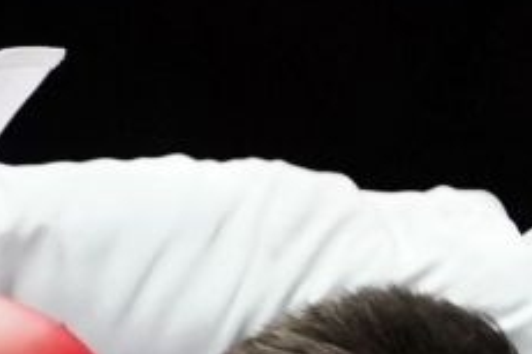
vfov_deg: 0.8
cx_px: 143
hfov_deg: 1.3
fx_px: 24262
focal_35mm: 1643
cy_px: 285
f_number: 2.8
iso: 4000
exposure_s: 1/1000
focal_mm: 140
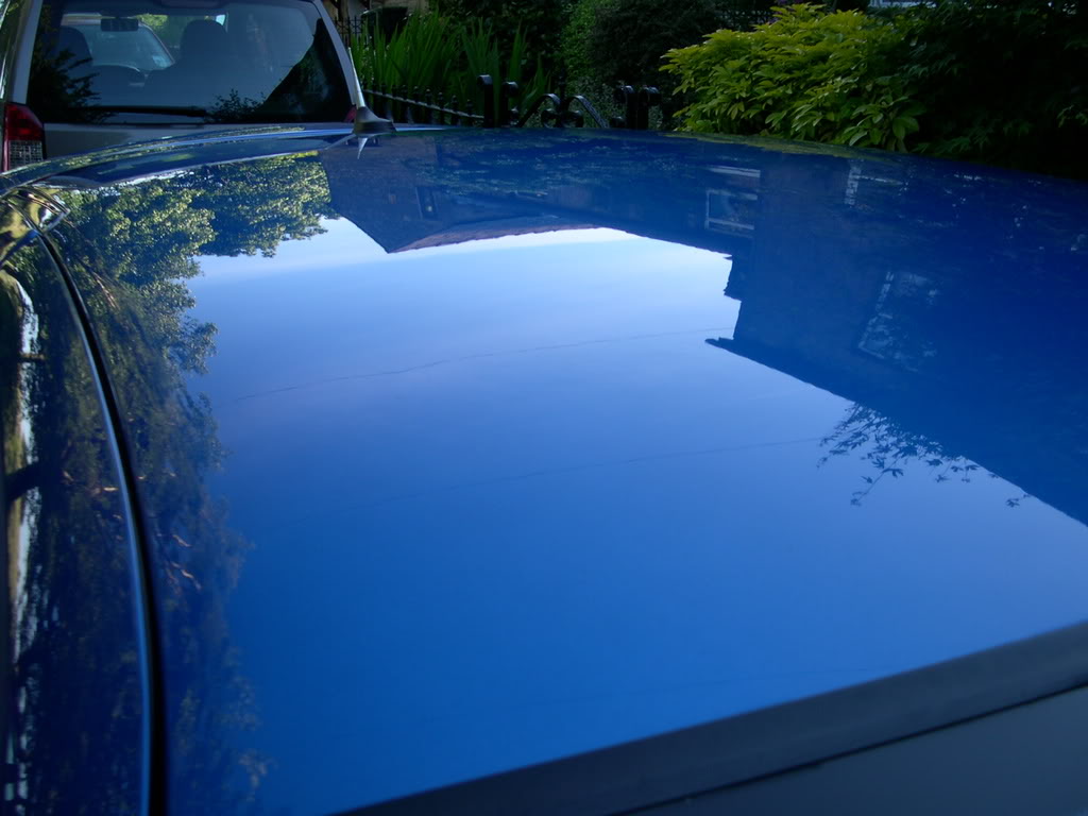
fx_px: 1194
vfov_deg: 37.7
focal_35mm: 38
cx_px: 544
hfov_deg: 49.0
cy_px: 408
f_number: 2.8
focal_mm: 8
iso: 100
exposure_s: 1/166
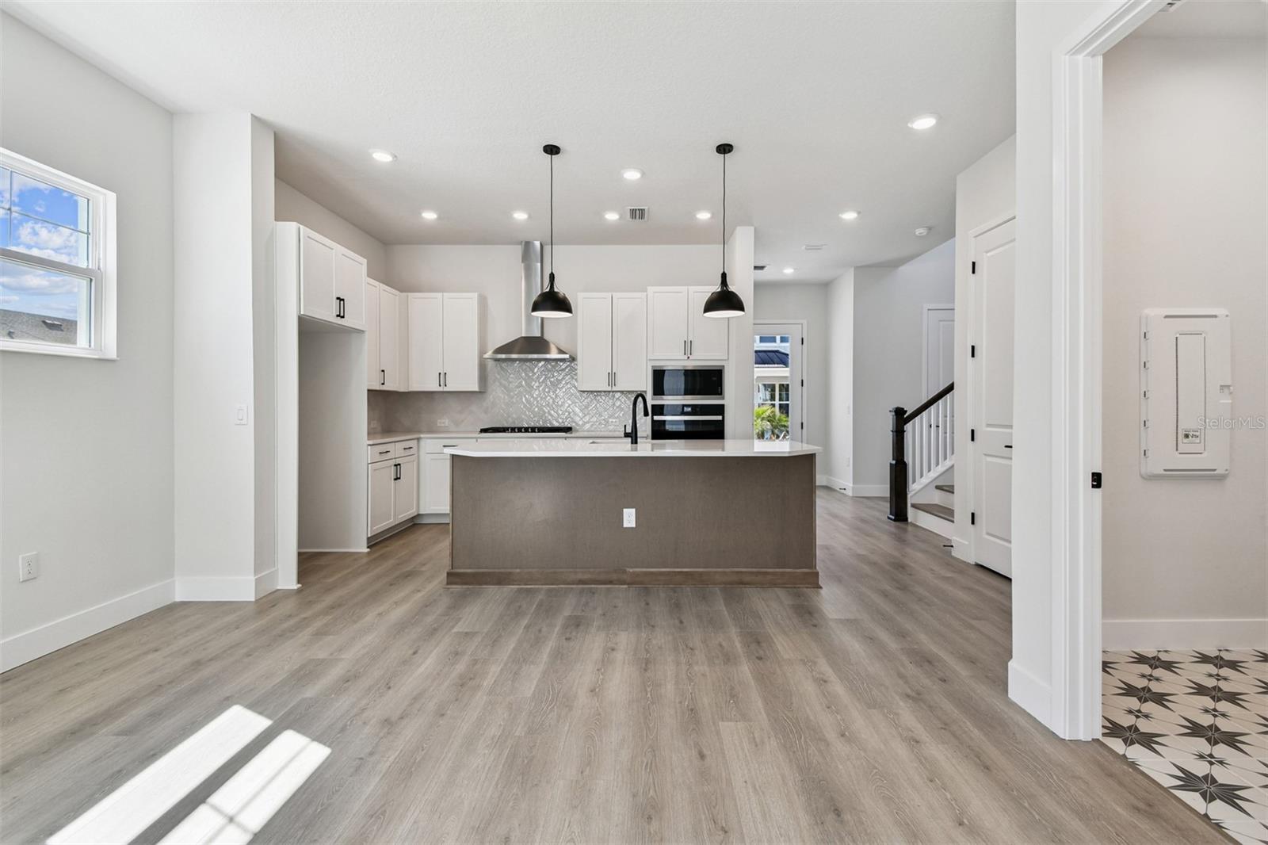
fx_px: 528
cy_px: 422
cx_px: 634
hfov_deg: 100.4
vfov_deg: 77.3
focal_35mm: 15
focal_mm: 10
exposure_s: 1/40
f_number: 7.1
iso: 100
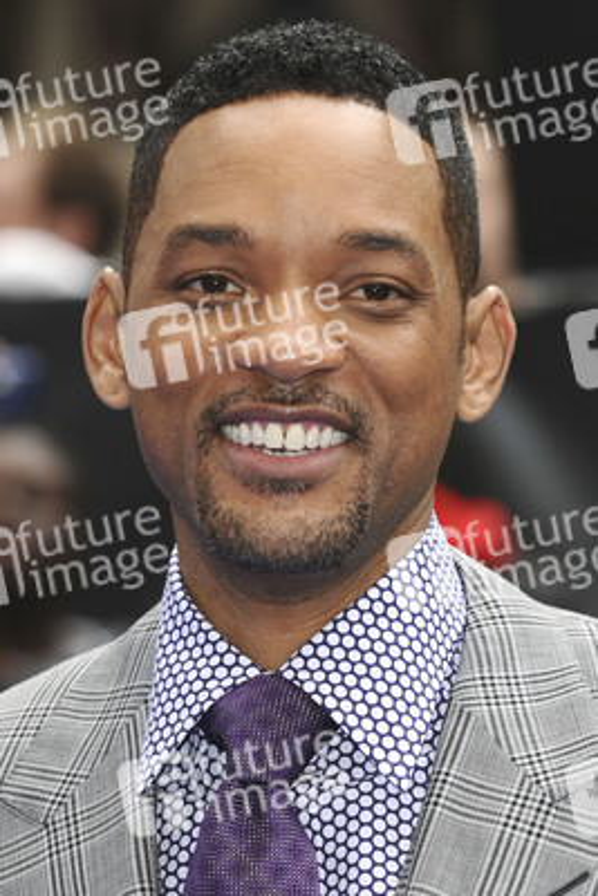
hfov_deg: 6.8
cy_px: 448
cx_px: 299
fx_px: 5041
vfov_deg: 10.2
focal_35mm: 202
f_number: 5
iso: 320
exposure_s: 1/250
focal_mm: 135
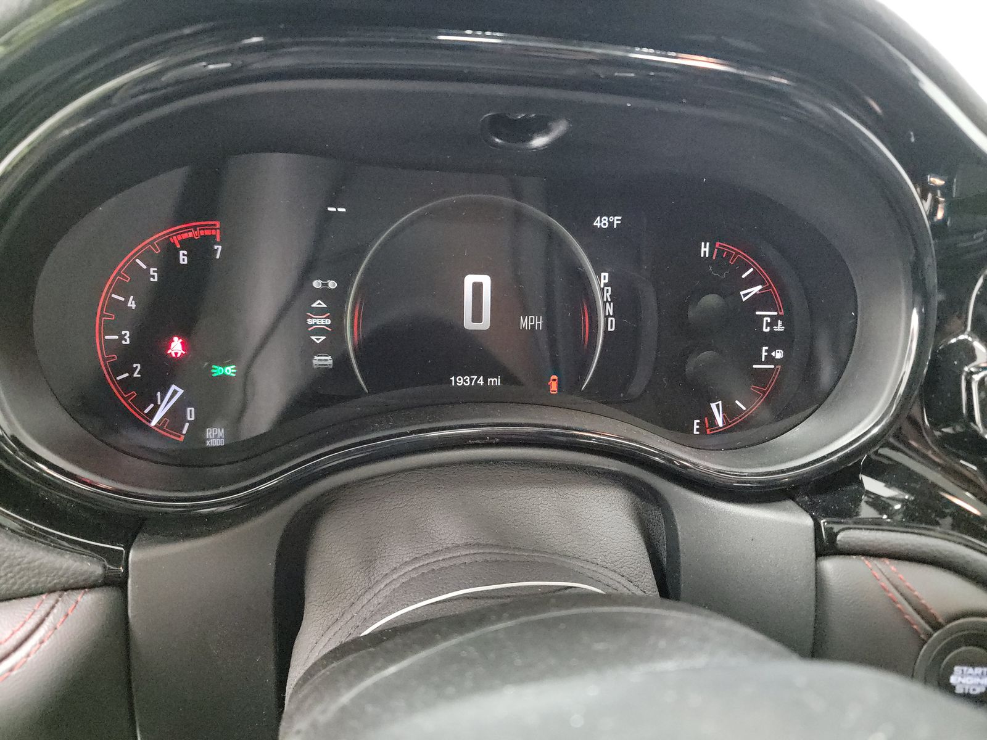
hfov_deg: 71.6
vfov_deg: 56.8
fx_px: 684
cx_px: 494
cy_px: 370
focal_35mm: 24
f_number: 1.8
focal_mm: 6.7
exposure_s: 1/59
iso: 4040
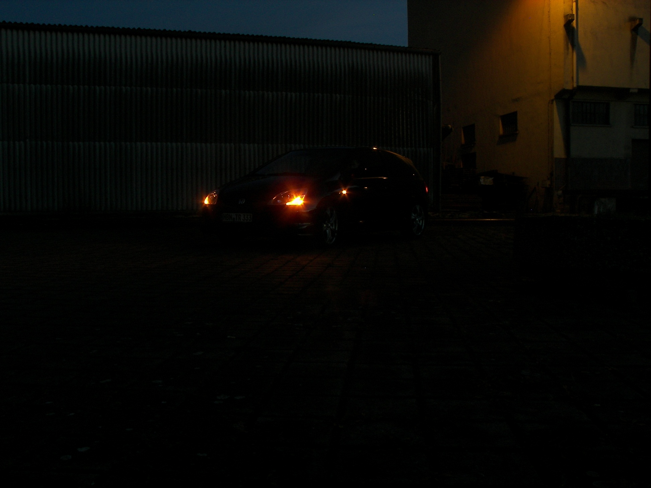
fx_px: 677
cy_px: 244
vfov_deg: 39.7
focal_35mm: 36
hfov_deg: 51.4
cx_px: 326
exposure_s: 2
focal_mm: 6
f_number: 5.6
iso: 50
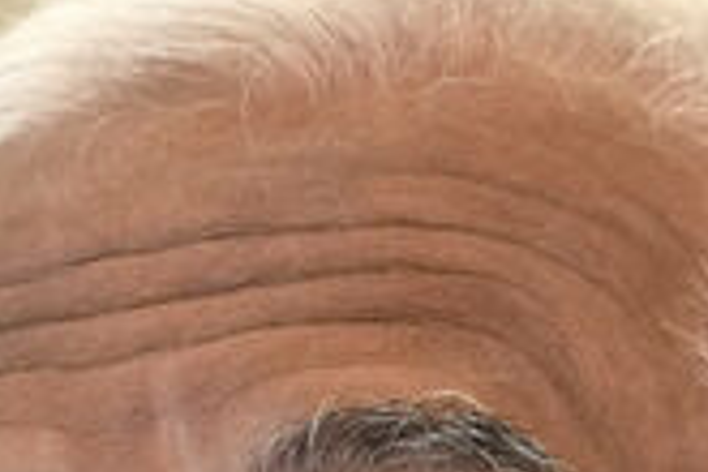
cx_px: 1515
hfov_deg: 1.8
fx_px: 23107
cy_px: 1135
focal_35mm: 1175
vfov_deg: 1.2
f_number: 2.8
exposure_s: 1/400
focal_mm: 198
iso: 2500
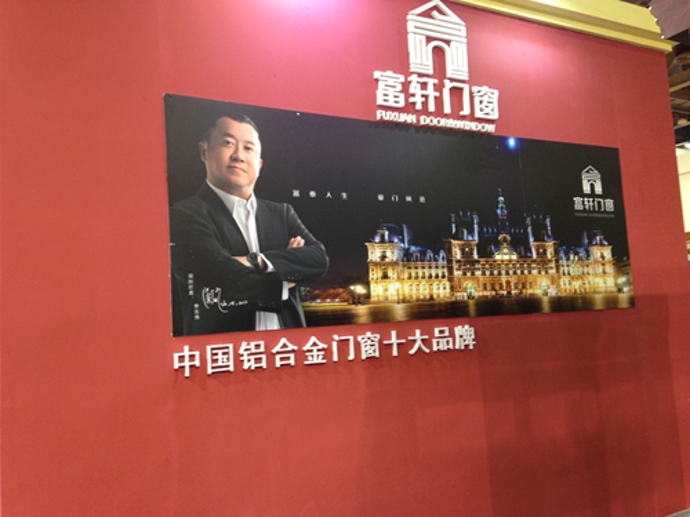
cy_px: 258
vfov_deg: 42.9
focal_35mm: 33
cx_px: 345
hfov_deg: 55.4
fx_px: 658
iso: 100
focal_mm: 4.13
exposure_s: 1/20
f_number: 2.4
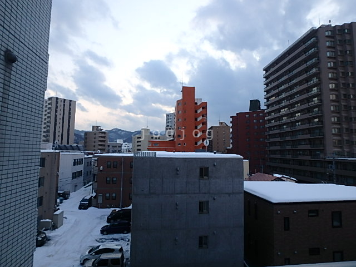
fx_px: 216
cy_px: 134
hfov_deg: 79.0
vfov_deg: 63.4
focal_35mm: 21
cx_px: 178
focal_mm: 3.7
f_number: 3.5
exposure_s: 1/200
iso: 125
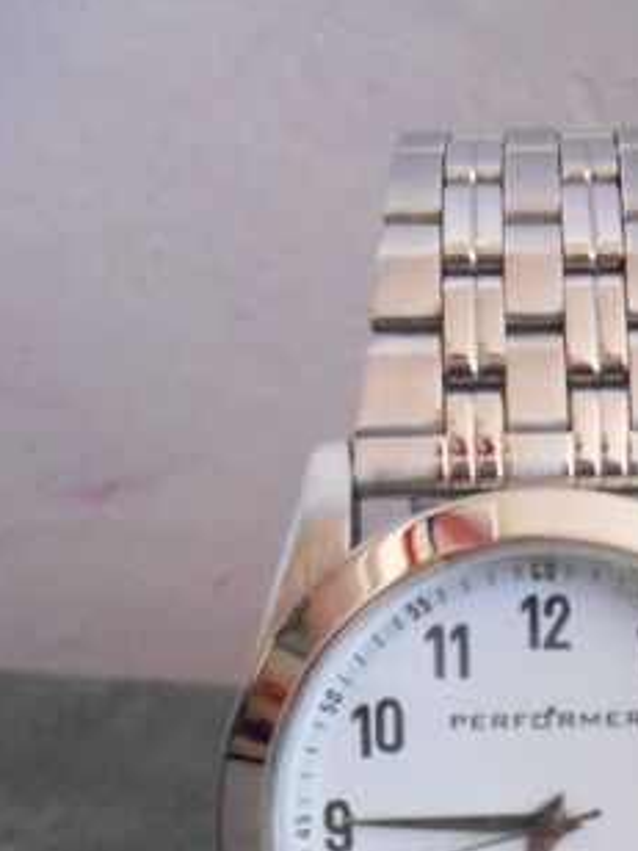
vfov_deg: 32.9
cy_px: 829
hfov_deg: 26.1
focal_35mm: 54
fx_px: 1327
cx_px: 588
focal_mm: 4.7
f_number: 3.4
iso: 800
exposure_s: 1/15
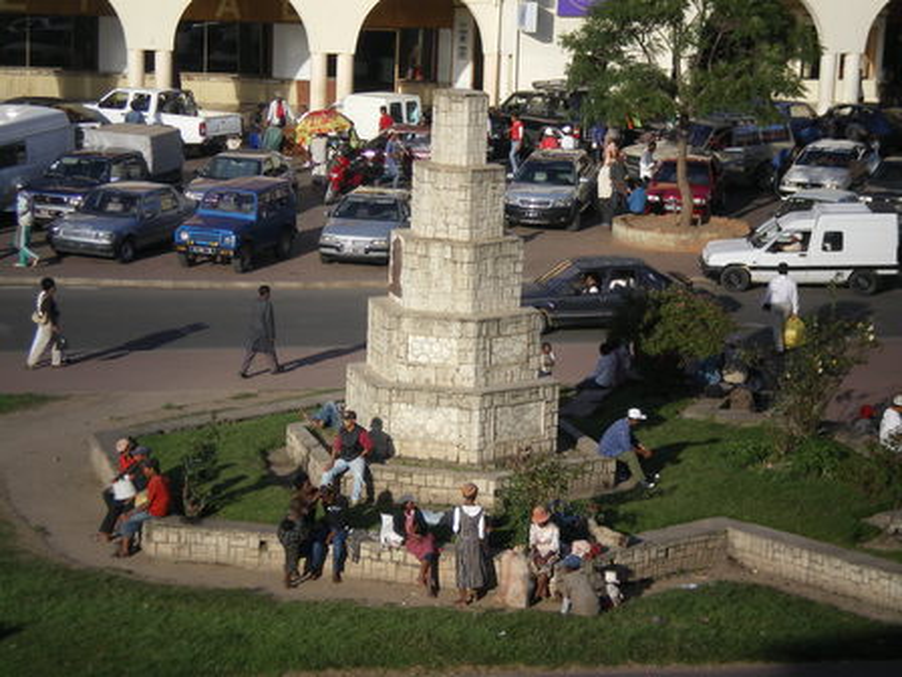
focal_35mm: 114
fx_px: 2971
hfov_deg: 17.3
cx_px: 451
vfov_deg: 13.0
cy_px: 338
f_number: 5.9
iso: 64
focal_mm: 18.9
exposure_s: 1/200
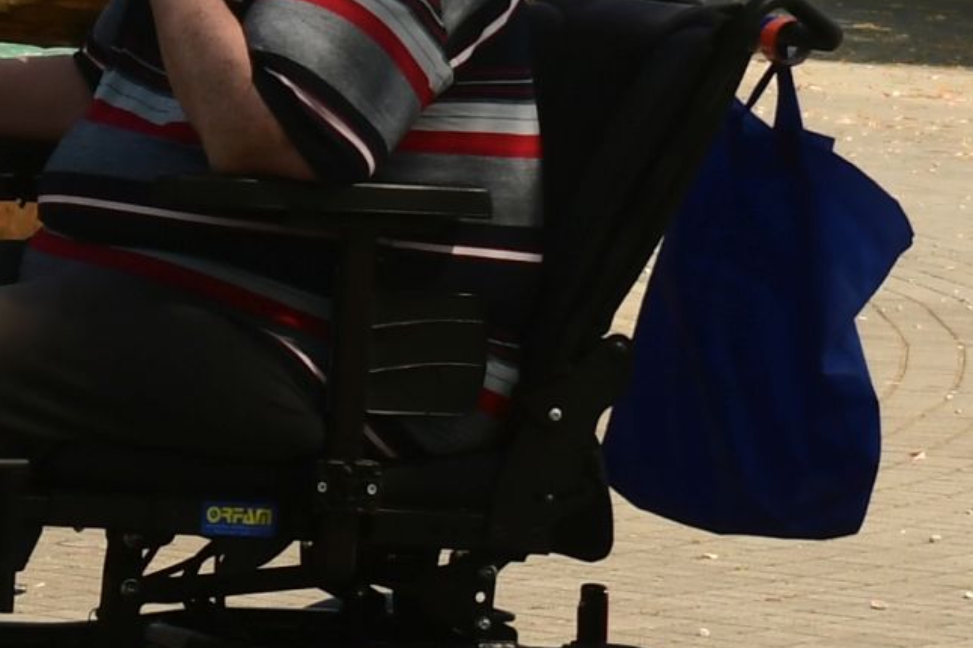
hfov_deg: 10.1
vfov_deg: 6.8
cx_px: 182
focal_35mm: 203
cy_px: 355
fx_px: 5484
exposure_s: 1/1000
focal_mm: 55
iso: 320
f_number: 6.3
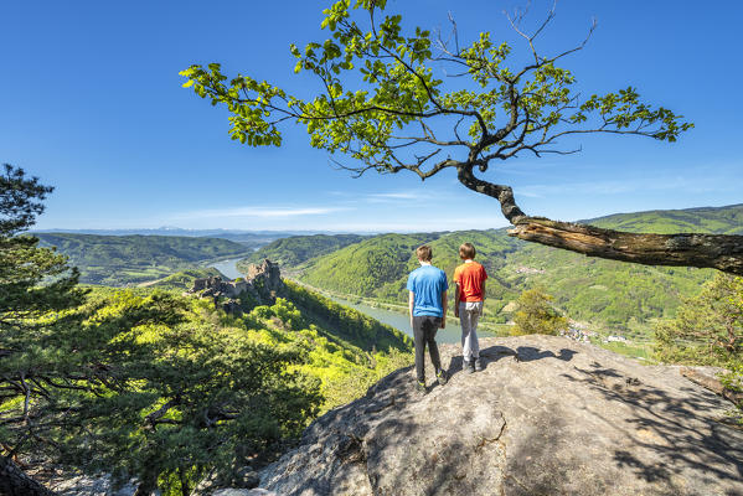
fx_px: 310
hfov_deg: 100.4
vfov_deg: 77.4
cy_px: 248
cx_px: 372
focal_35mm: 15
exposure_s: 1/160
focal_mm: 15
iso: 200
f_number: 9
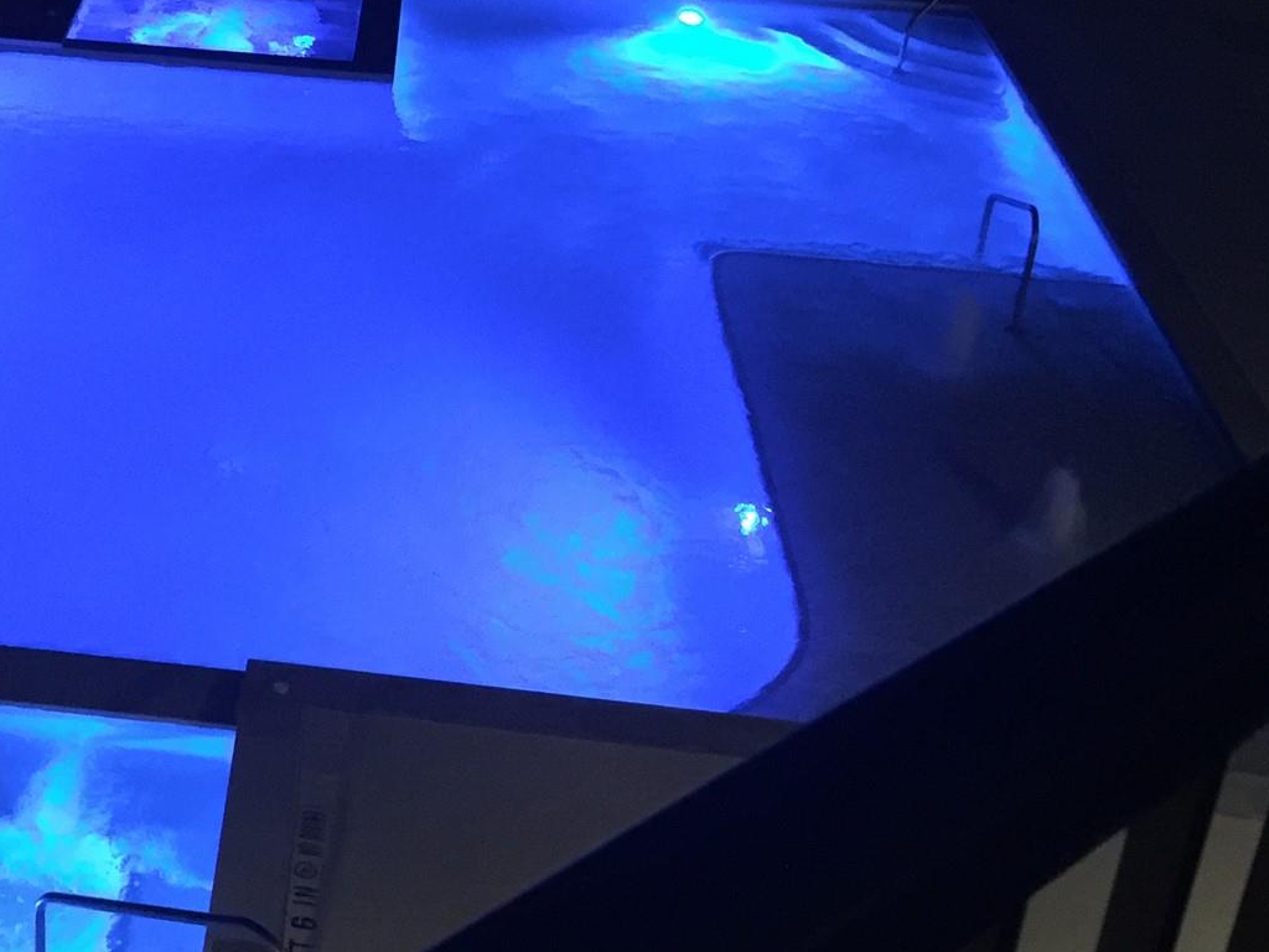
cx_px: 183
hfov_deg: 32.0
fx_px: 2126
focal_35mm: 58
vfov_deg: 24.6
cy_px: 125
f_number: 2.2
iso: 160
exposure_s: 1/4
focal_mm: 4.15
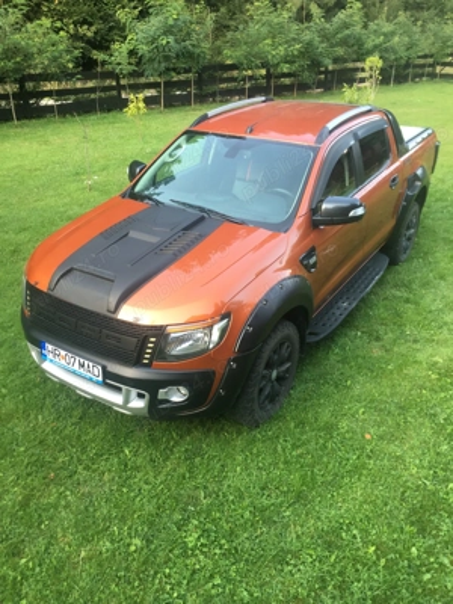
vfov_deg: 61.7
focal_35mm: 29
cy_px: 302
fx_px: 506
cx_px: 226
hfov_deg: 48.2
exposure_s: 1/100
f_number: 2.2
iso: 40
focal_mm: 4.15
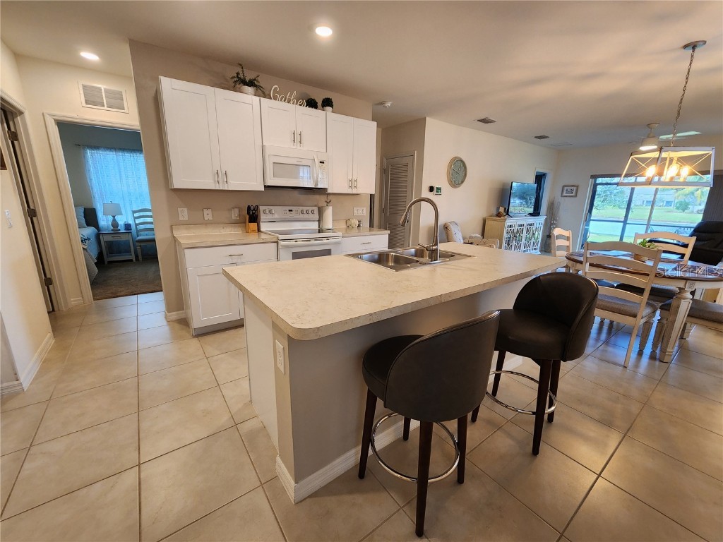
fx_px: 272
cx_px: 362
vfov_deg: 89.9
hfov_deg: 106.2
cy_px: 271
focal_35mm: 13
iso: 200
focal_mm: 2.2
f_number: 2.2
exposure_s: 1/60
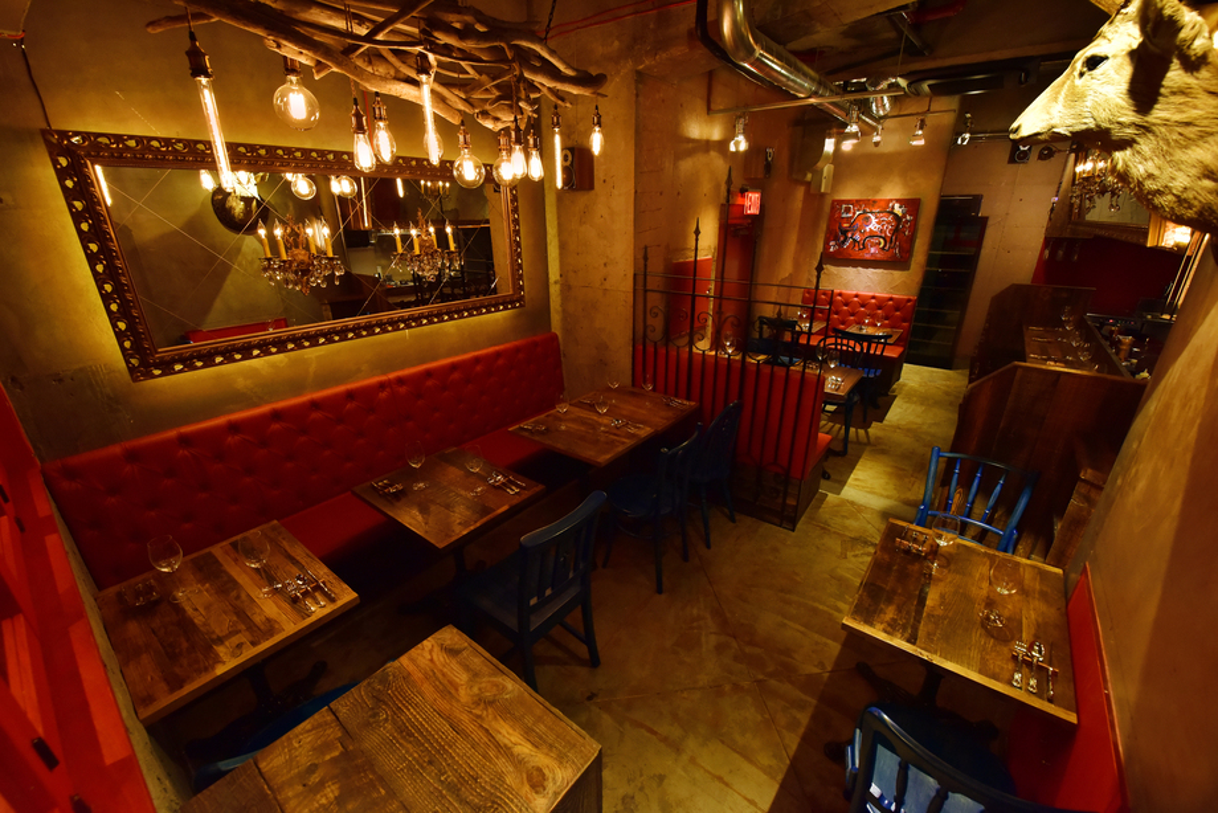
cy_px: 406
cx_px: 609
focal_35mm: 14
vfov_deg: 81.2
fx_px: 474
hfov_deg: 104.2
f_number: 7.1
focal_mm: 14
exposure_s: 1/40
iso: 2500
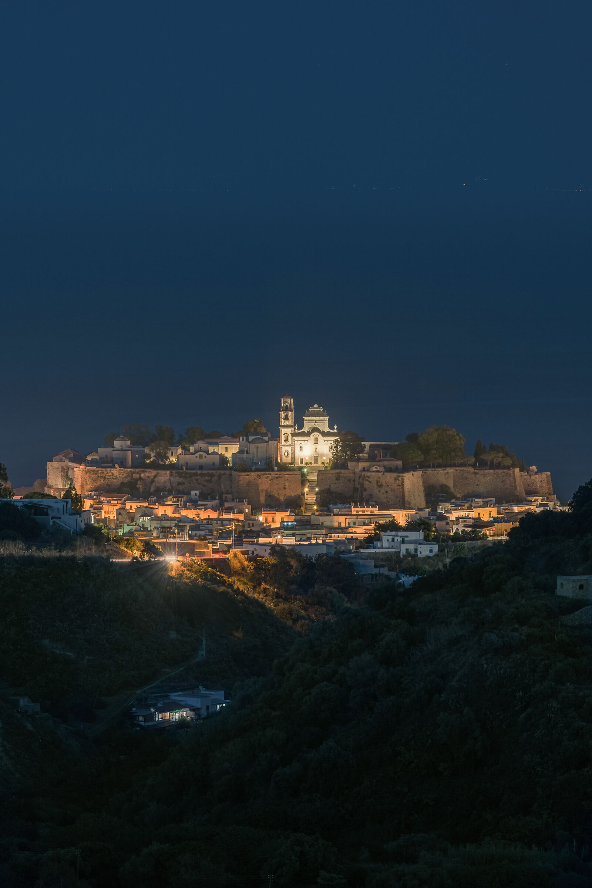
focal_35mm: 173
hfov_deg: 7.9
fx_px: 4267
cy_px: 444
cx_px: 296
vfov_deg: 11.9
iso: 400
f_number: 8
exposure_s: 30
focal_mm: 173
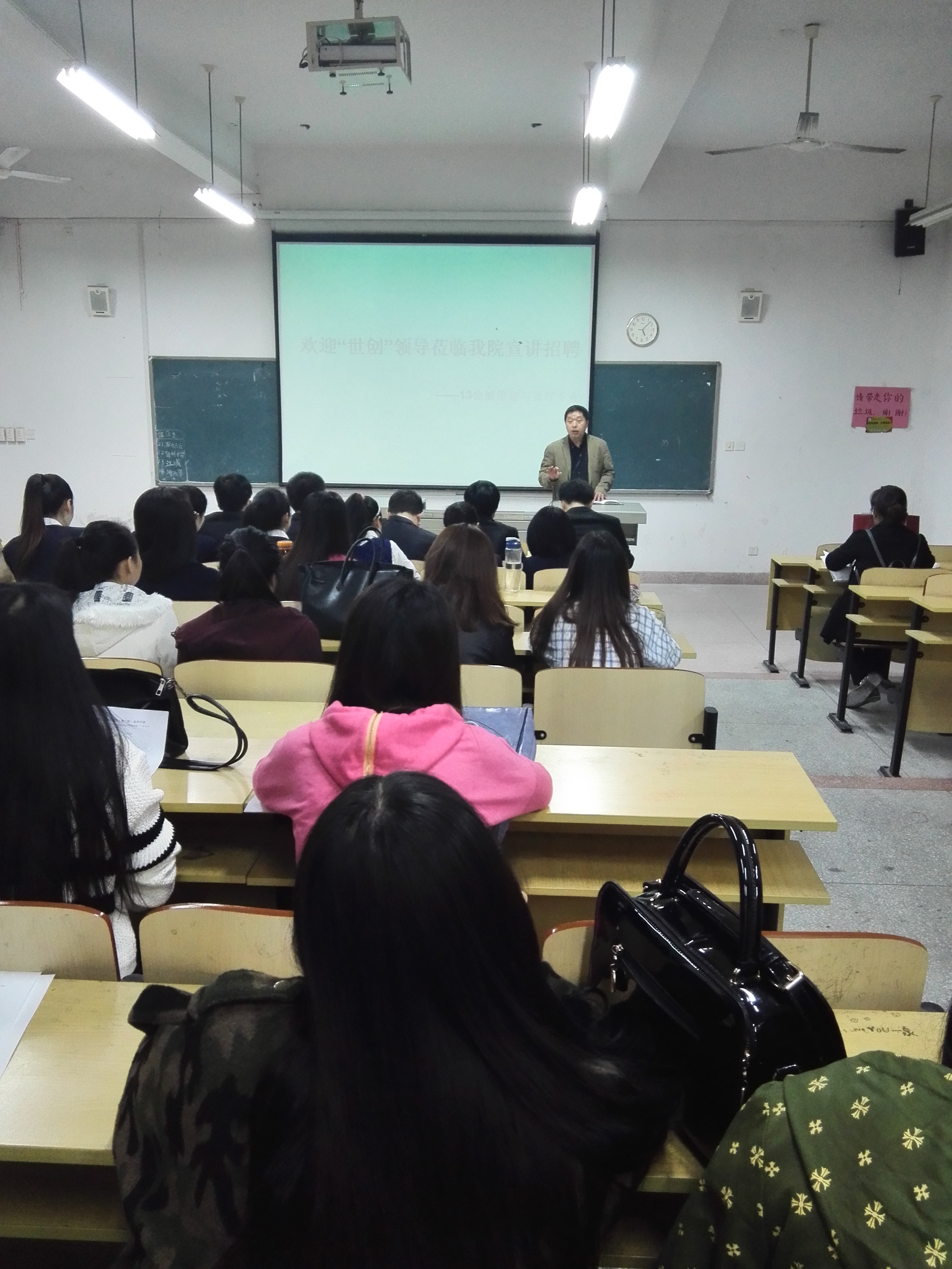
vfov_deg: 61.7
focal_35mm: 29
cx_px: 476
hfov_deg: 48.2
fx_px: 1063
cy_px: 634
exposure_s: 1/33.4
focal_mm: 3.8
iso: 320
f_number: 2
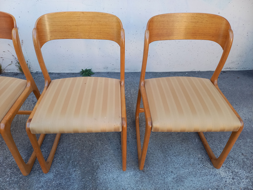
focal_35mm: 25
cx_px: 126
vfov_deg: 54.9
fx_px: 183
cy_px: 95
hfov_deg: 69.4
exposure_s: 1/100
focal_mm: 4.65
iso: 100
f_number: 1.8
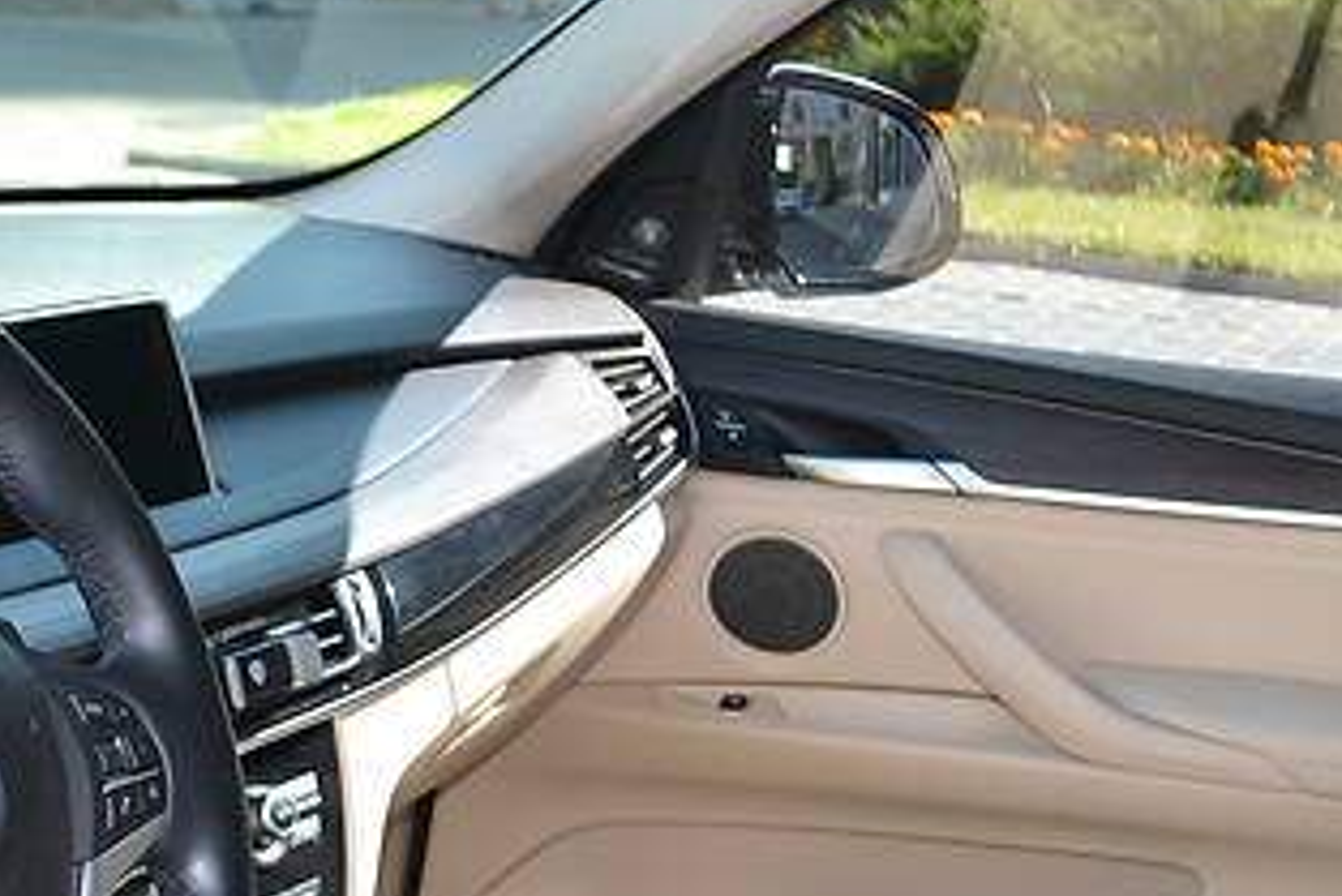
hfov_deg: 28.8
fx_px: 2573
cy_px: 667
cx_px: 334
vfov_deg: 19.6
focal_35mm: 69
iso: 360
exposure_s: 1/125
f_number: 4
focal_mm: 18
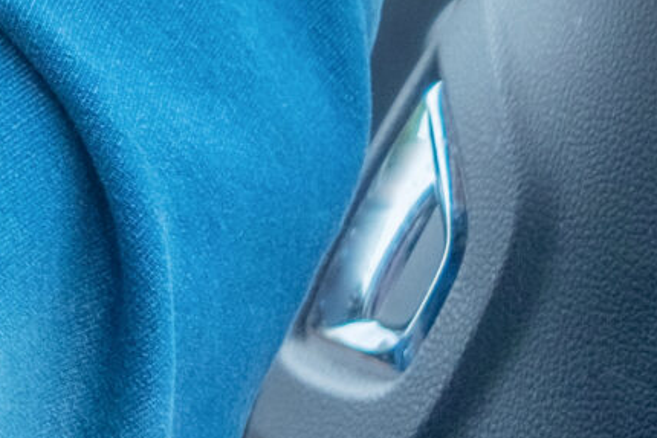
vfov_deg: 5.5
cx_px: -1111
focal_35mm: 244
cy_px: -495
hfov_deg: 7.6
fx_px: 4454
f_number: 3.6
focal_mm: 27
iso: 320
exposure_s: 1/500
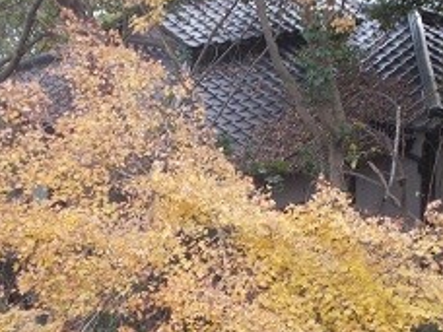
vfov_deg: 16.6
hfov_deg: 22.0
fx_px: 1139
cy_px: 217
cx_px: 197
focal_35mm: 89
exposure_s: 1/40
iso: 80
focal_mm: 7.9
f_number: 4.2
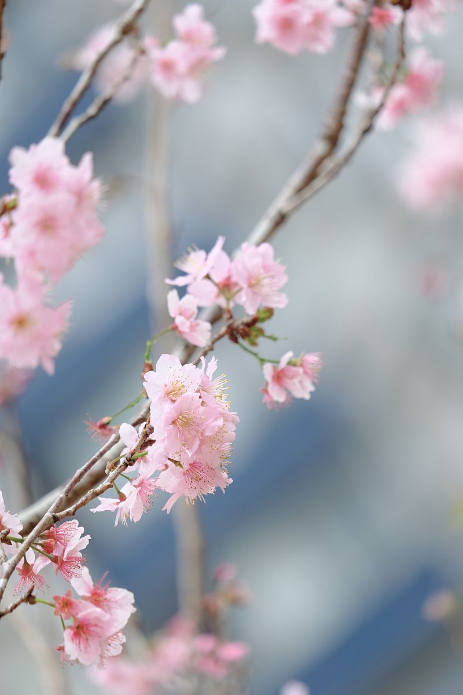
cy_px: 348
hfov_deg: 4.6
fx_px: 5787
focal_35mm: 300
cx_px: 232
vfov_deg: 6.9
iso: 500
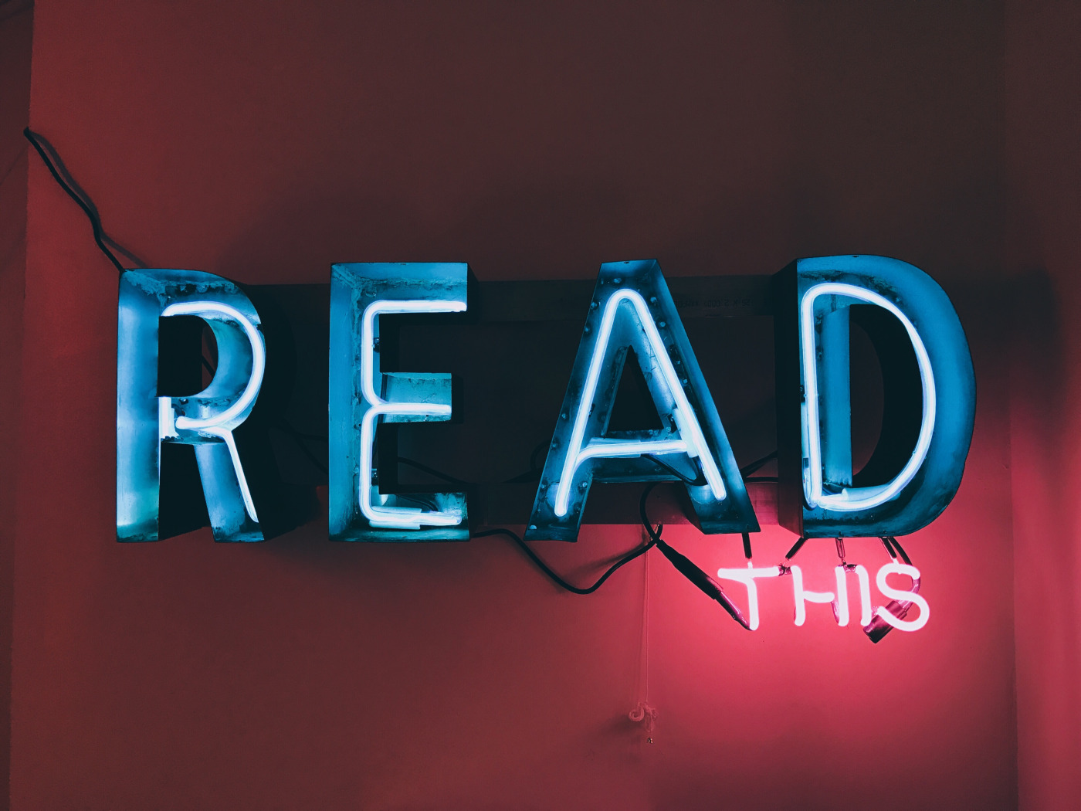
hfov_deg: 63.4
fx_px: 874
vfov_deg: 49.7
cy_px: 406
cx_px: 540
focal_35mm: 28
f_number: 1.8
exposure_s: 1/30
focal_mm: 3.99
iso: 25
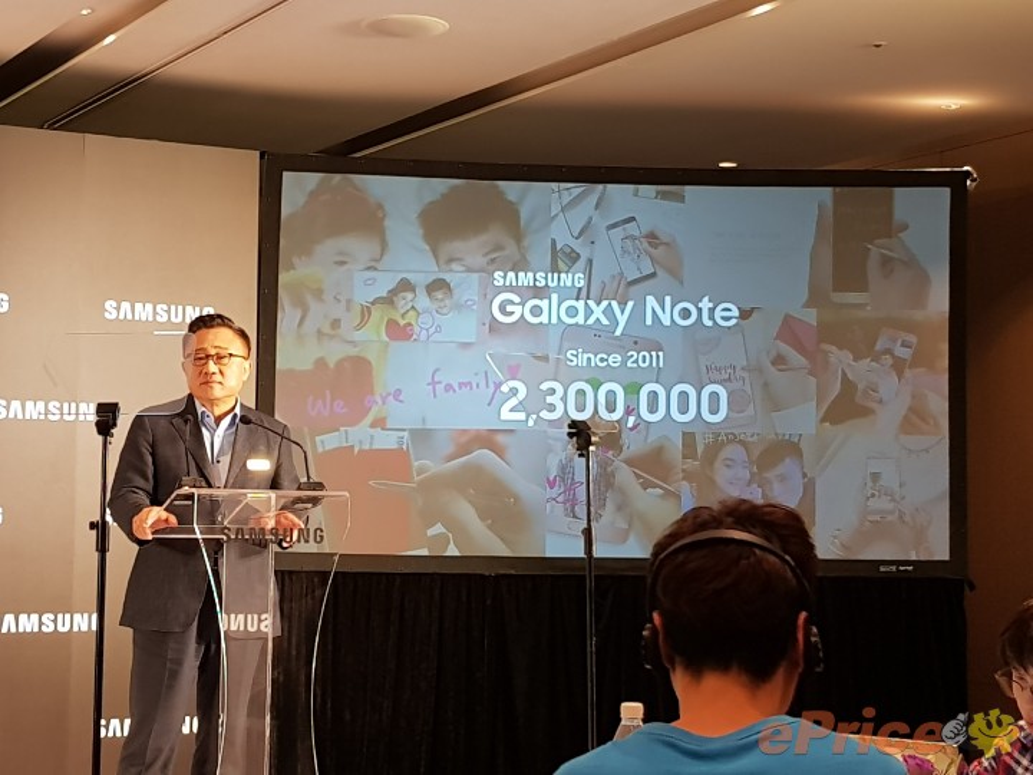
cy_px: 388
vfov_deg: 53.1
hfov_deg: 67.3
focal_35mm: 26
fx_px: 776
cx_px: 516
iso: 160
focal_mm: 4.2
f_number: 1.7
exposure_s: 1/60
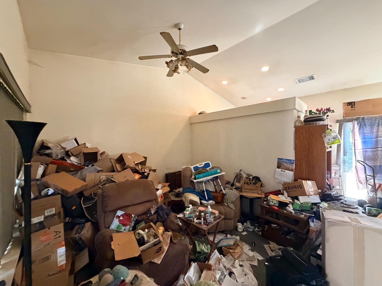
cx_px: 191
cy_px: 143
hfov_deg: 102.1
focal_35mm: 14
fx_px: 154
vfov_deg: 85.7
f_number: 2.2
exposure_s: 1/60
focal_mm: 2.22
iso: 800
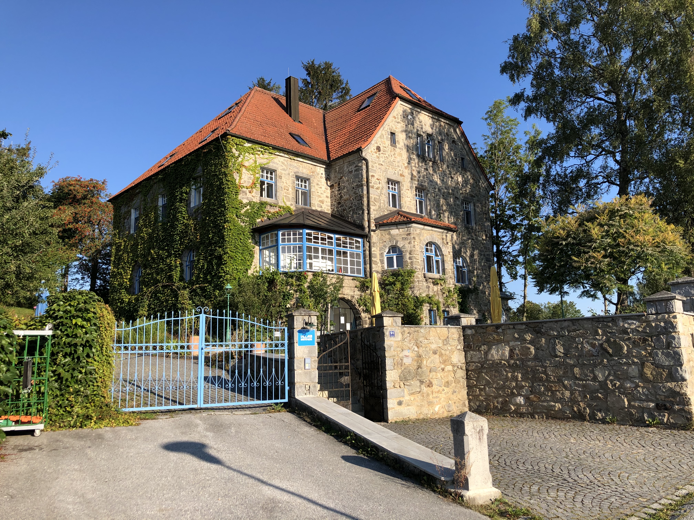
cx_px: 347
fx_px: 561
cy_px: 260
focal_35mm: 28
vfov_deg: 49.7
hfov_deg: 63.4
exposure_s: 1/1263
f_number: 1.8
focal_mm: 3.99
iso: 20
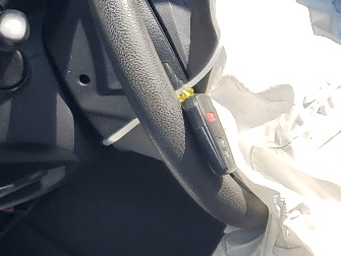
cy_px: 174
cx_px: 419
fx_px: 1223
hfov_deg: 15.3
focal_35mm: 124
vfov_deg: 12.0
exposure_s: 1/1667
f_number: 1.5
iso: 50
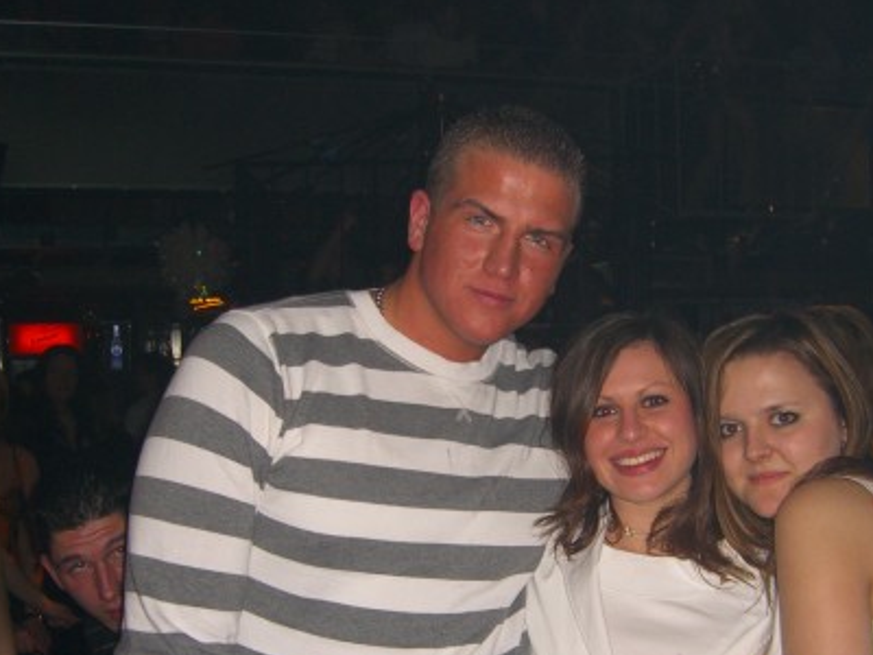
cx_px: 524
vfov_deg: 25.5
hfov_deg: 33.7
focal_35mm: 57
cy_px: 445
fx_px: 1438
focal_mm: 7.9
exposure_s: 1/60
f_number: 2.8
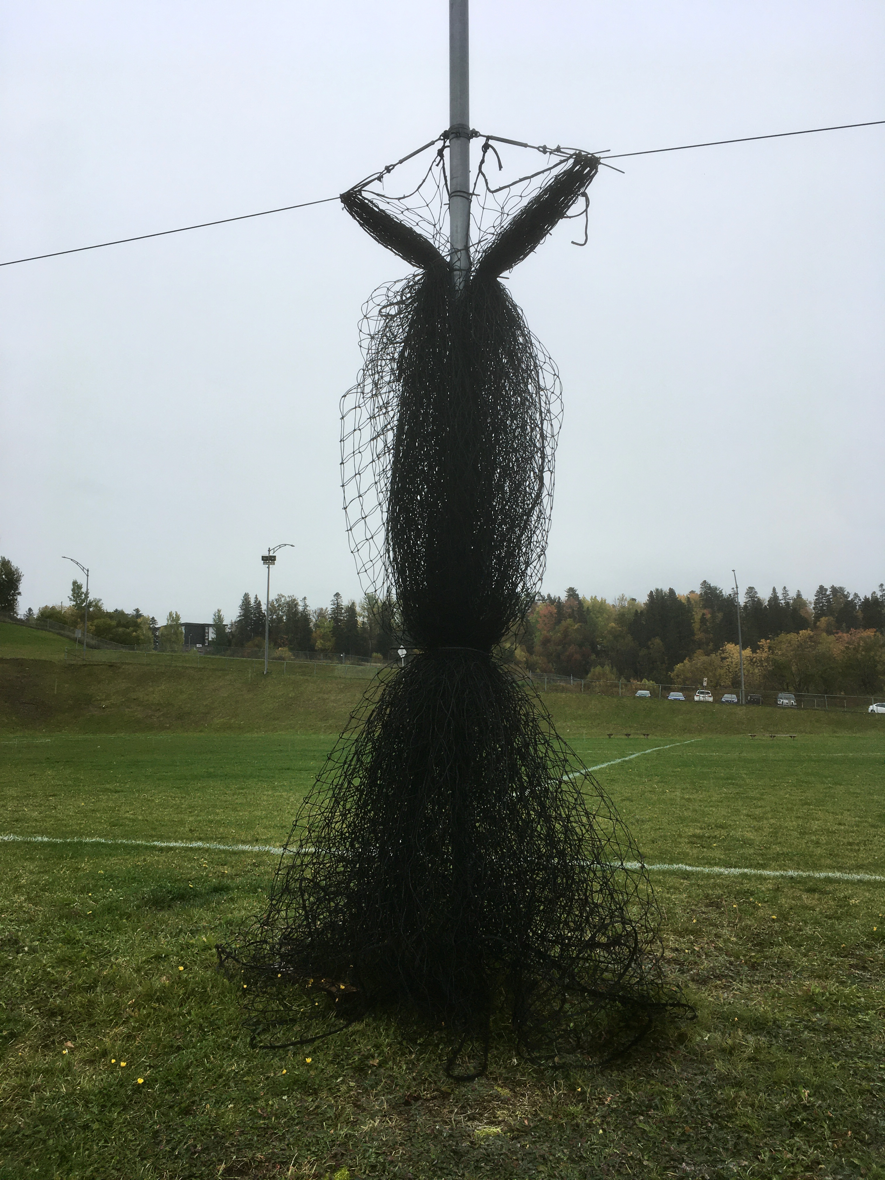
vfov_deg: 61.7
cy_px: 590
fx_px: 989
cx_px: 442
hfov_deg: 48.2
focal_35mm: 29
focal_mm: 4.15
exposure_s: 1/379
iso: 25
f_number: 2.2
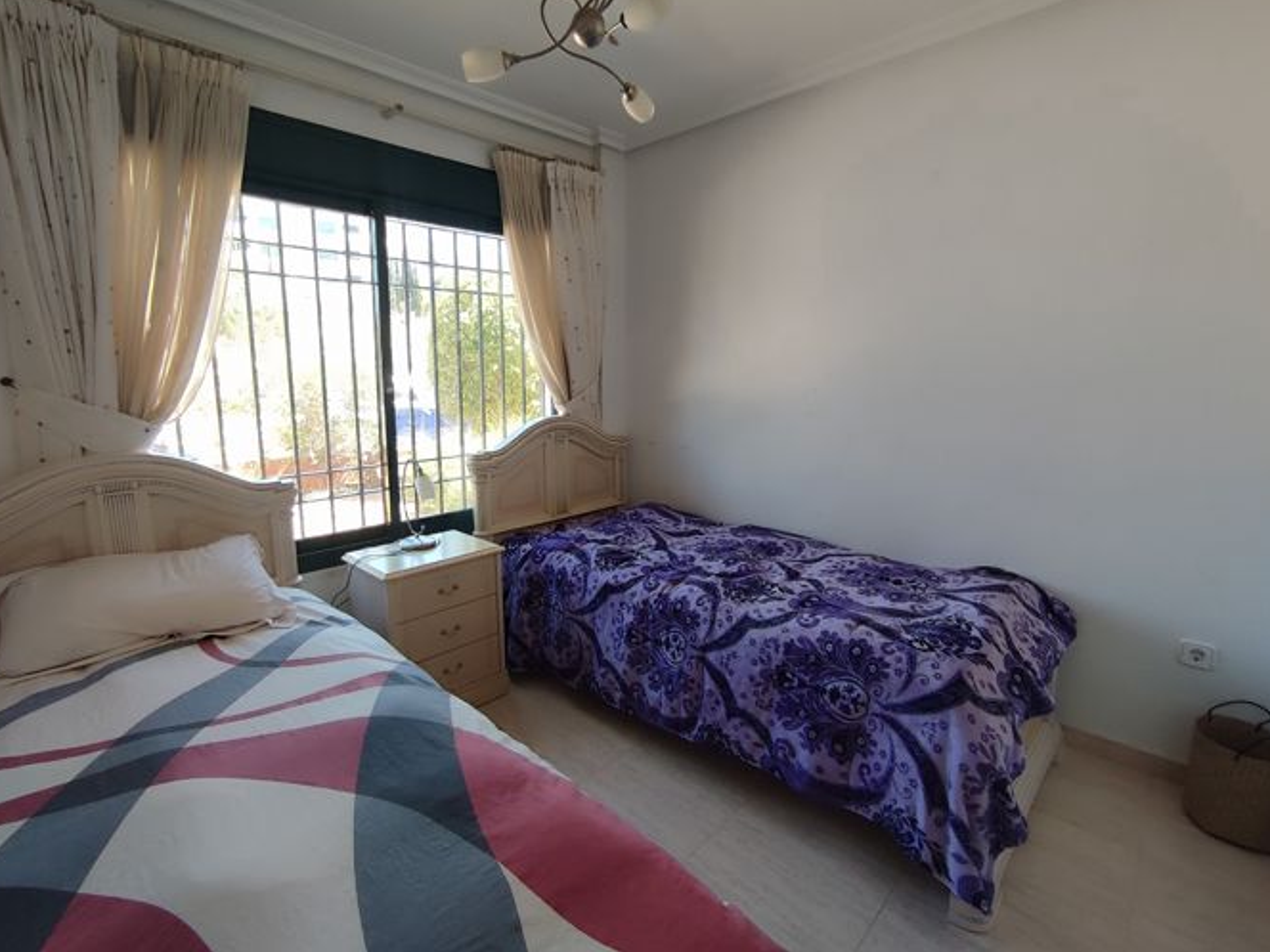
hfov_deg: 91.0
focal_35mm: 17
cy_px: 450
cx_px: 619
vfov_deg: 74.7
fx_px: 624
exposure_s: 1/100
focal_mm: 1.65
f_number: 2.2
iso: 74
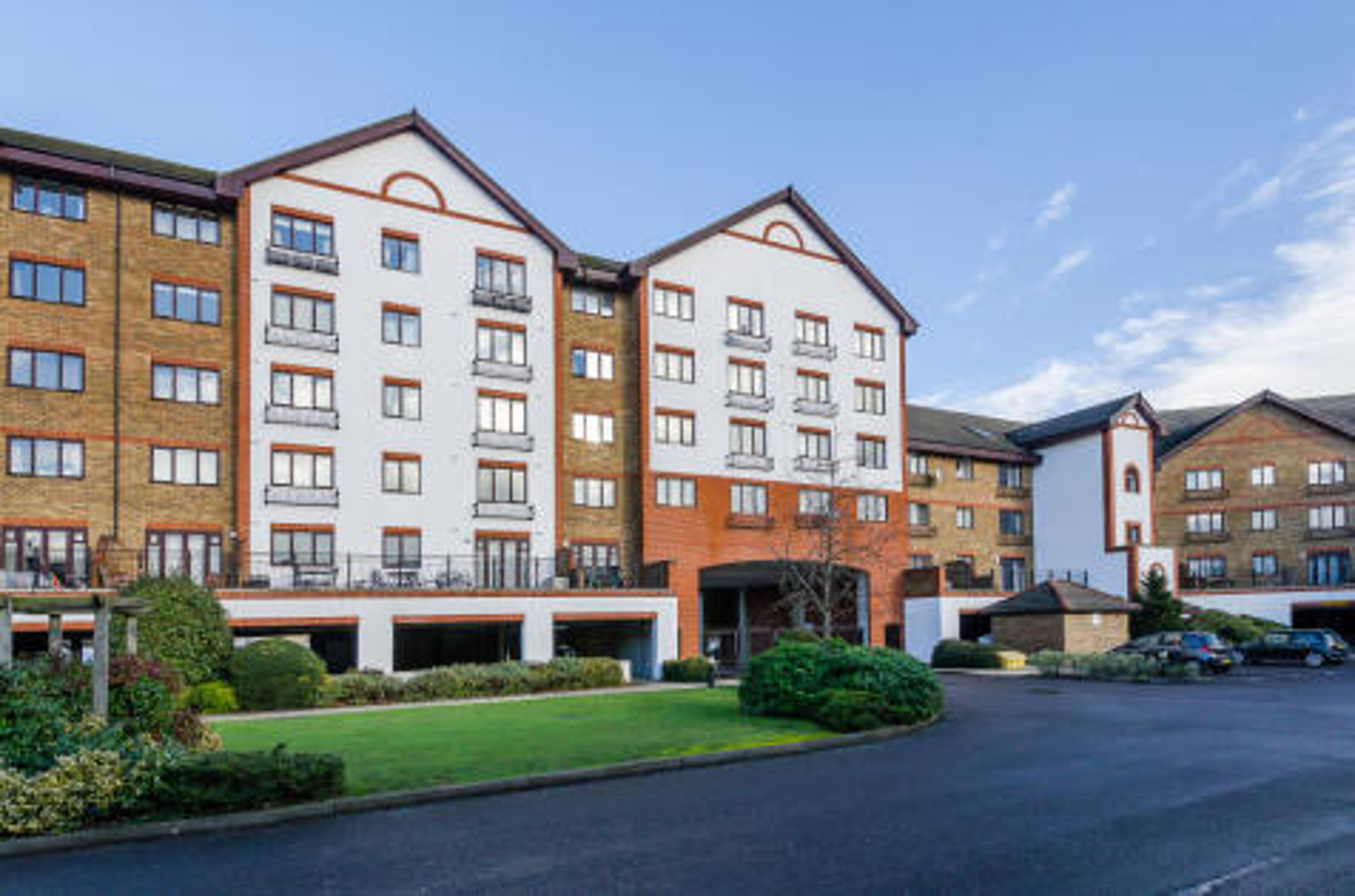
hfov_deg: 100.5
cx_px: 678
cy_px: 448
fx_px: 563
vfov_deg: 77.0
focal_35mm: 15
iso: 320
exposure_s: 1/250
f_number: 7.1
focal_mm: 10
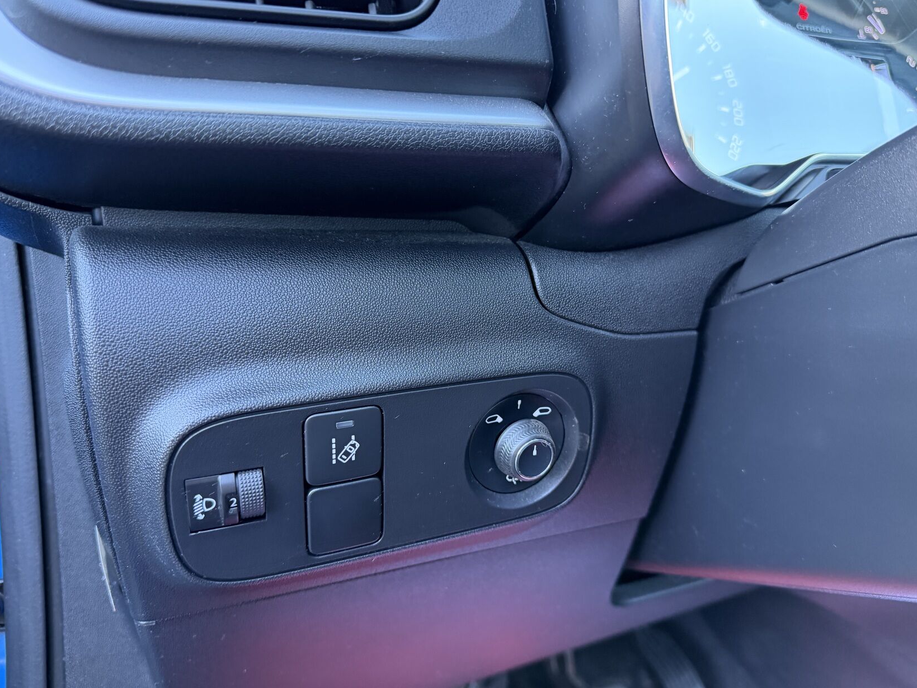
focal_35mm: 25
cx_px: 463
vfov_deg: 54.9
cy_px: 331
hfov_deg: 69.4
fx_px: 662
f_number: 1.78
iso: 500
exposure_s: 1/60
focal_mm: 6.76
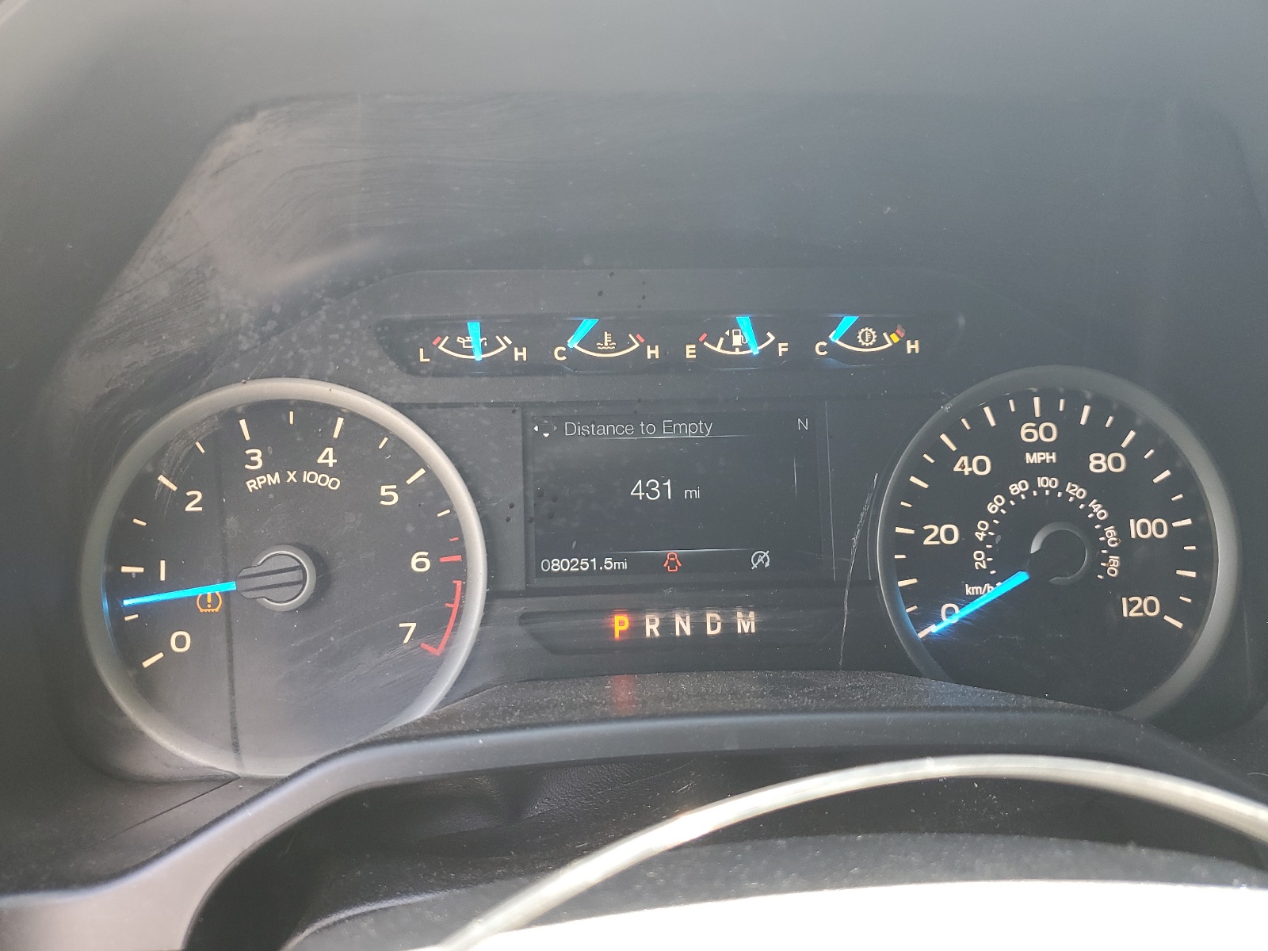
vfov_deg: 53.1
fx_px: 952
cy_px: 476
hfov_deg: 67.3
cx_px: 634
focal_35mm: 26
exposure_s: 1/60.2
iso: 56
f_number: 1.5
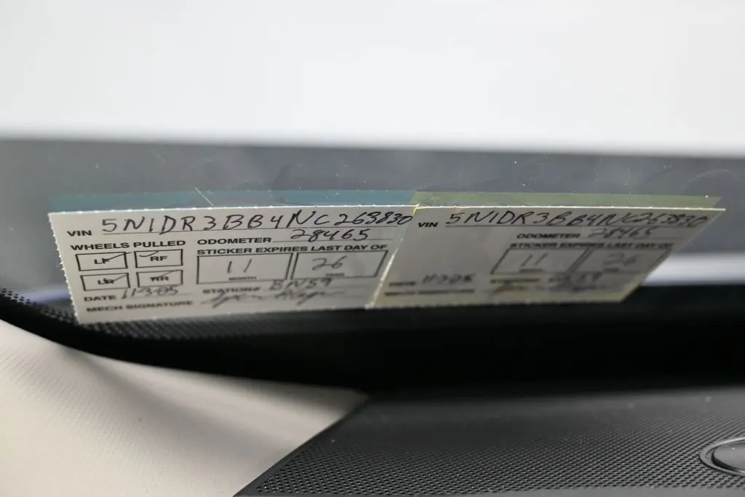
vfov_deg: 35.5
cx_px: 372
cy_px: 248
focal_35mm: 38
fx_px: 776
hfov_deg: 51.3
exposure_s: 1/125
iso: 450
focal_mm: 25
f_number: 4.2
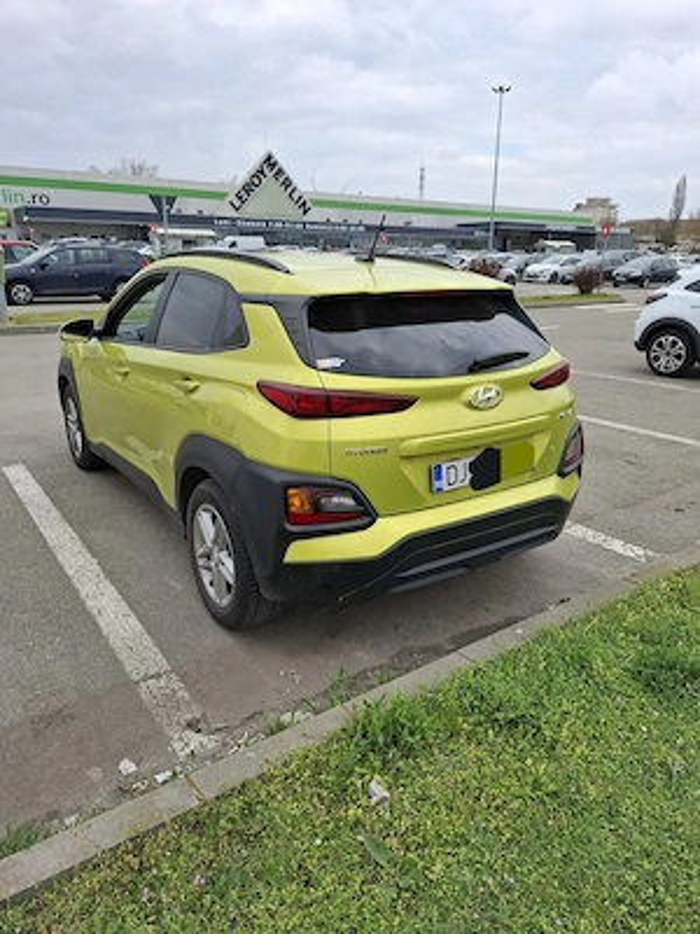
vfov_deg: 73.9
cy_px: 467
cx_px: 350
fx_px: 620
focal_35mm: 23
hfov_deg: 58.9
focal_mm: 5.54
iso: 50
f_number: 1.8
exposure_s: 1/909
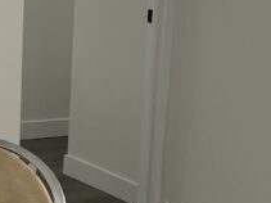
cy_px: 150
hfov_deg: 15.5
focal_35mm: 126
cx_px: 222
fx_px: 986
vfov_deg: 11.7
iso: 50
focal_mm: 5.7
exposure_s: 1/374
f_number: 1.5
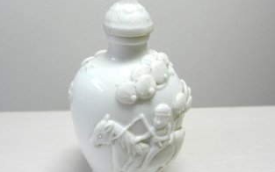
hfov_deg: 64.5
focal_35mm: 29
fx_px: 217
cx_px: 146
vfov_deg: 43.1
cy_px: 97
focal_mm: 4.5
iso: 640
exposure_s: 1/160
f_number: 3.5
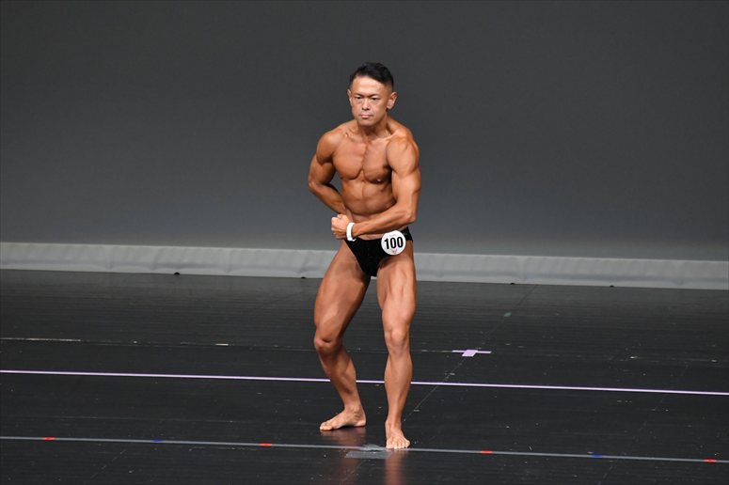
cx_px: 364
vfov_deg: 3.7
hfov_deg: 5.5
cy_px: 242
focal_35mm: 375
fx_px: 7590
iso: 4000
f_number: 5.6
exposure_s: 1/400
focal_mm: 250
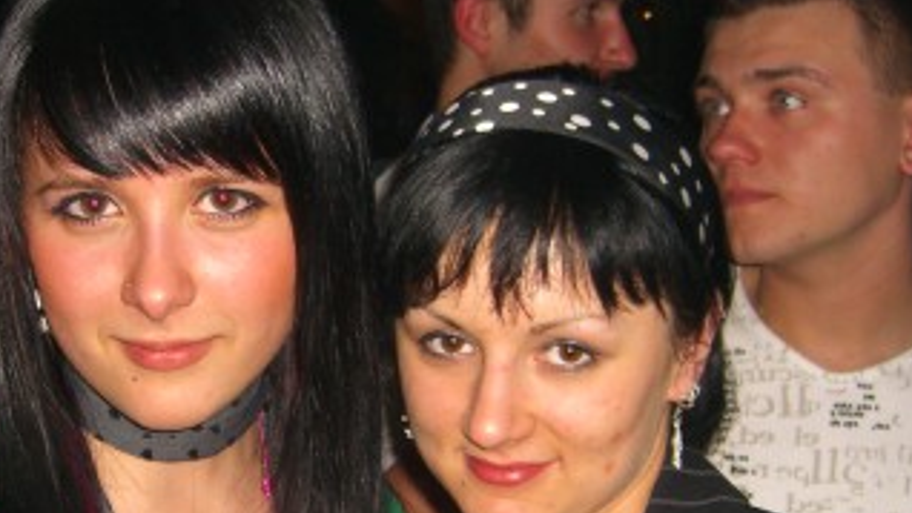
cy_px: 413
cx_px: 270
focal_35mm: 78
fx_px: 1887
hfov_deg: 26.9
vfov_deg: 15.4
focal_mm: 7.9
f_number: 2.8
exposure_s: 1/60
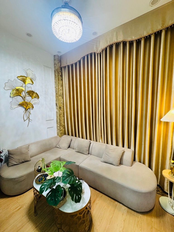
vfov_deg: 102.1
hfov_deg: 85.7
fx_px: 94
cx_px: 87
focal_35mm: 14
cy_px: 116
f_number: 2.2
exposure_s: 1/50
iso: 250
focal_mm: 2.22
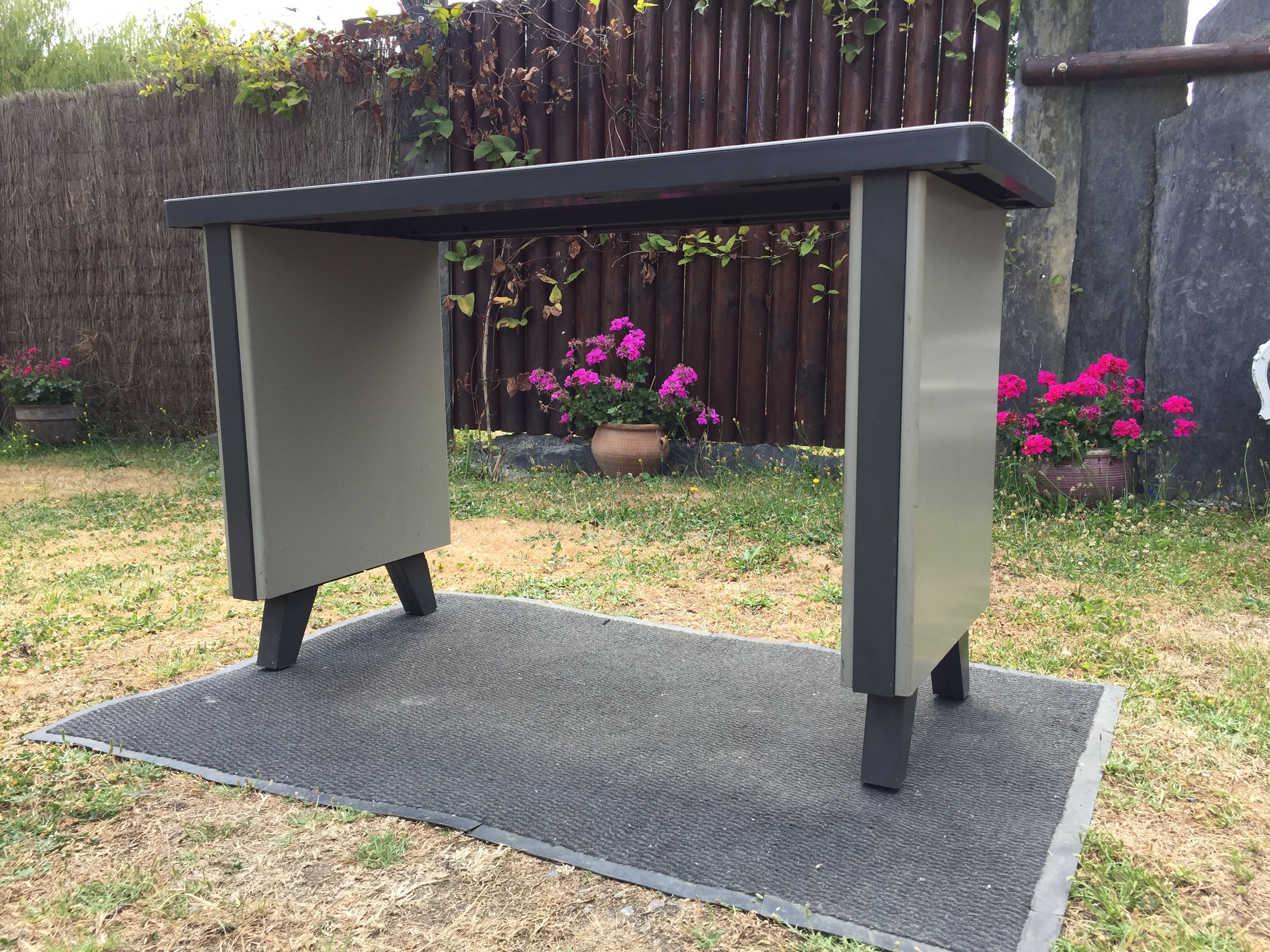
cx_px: 635
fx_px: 1064
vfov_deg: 48.2
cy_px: 476
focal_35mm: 29
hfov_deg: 61.7
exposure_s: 1/265
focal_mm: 4.15
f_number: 2.2
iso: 32
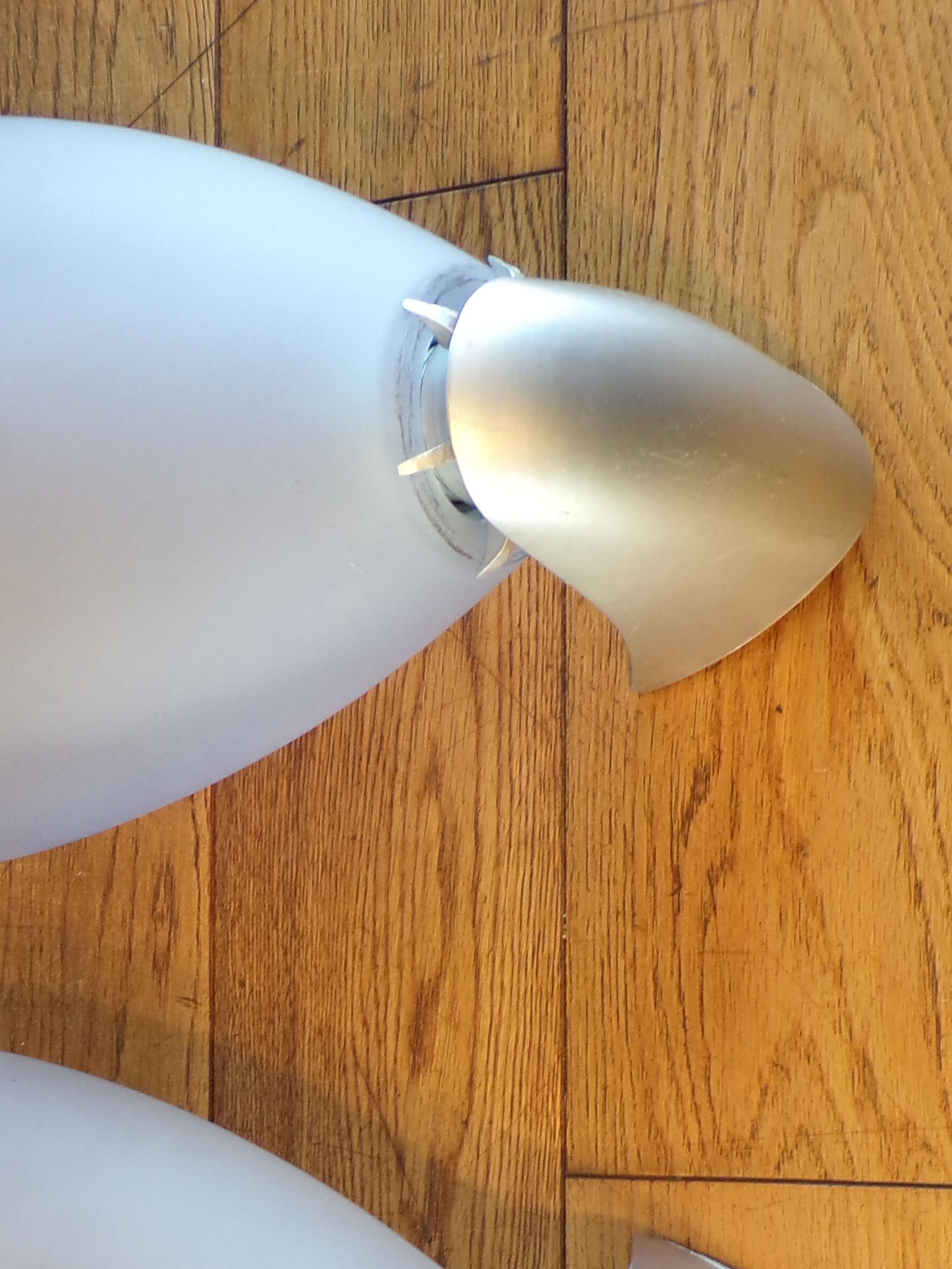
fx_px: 2273
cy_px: 971
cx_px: 304
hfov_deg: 23.5
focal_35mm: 62
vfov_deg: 30.6
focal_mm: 5.8
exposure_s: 1/18
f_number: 3.2
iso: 200
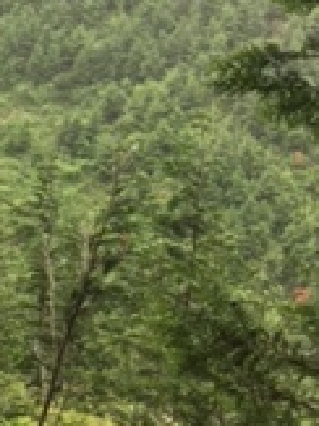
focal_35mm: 114
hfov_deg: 12.1
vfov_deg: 17.2
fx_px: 1403
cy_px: 149
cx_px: -230
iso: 50
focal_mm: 4.15
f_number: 2.2
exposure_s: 1/120
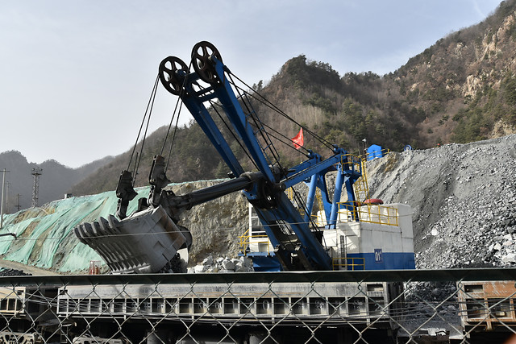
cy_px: 172
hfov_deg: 60.3
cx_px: 258
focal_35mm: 31
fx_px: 444
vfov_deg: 42.3
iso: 200
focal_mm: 31
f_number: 9
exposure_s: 1/500
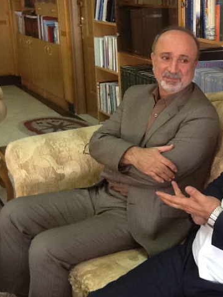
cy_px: 148
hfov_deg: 24.2
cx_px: 197
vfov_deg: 32.7
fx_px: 507
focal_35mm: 59
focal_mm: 2.03
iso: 80
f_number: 2.4
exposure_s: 1/30
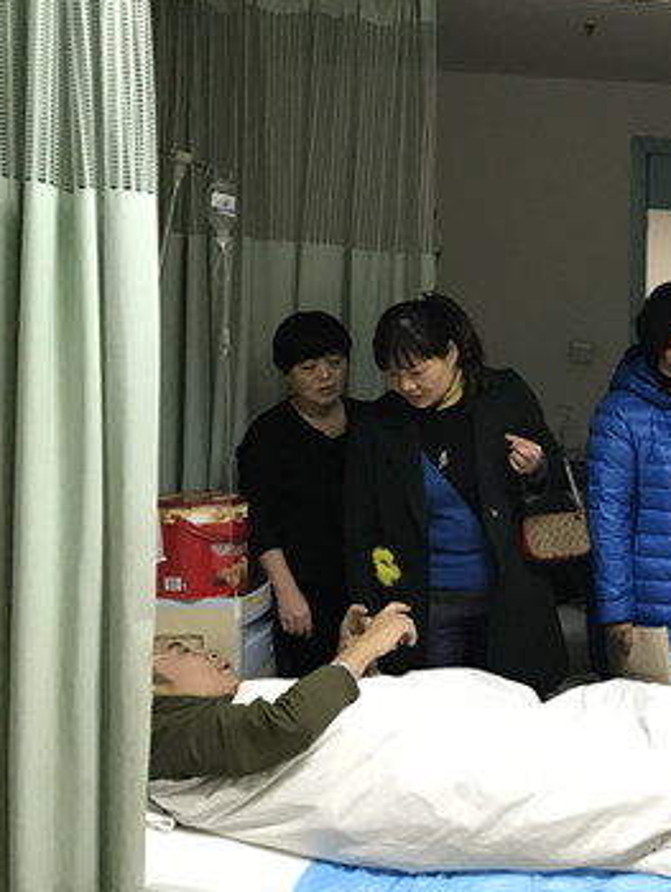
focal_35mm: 48
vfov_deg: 39.6
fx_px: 1239
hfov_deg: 27.7
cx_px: 740
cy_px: 405
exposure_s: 1/17
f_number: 1.8
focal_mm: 3.99
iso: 80
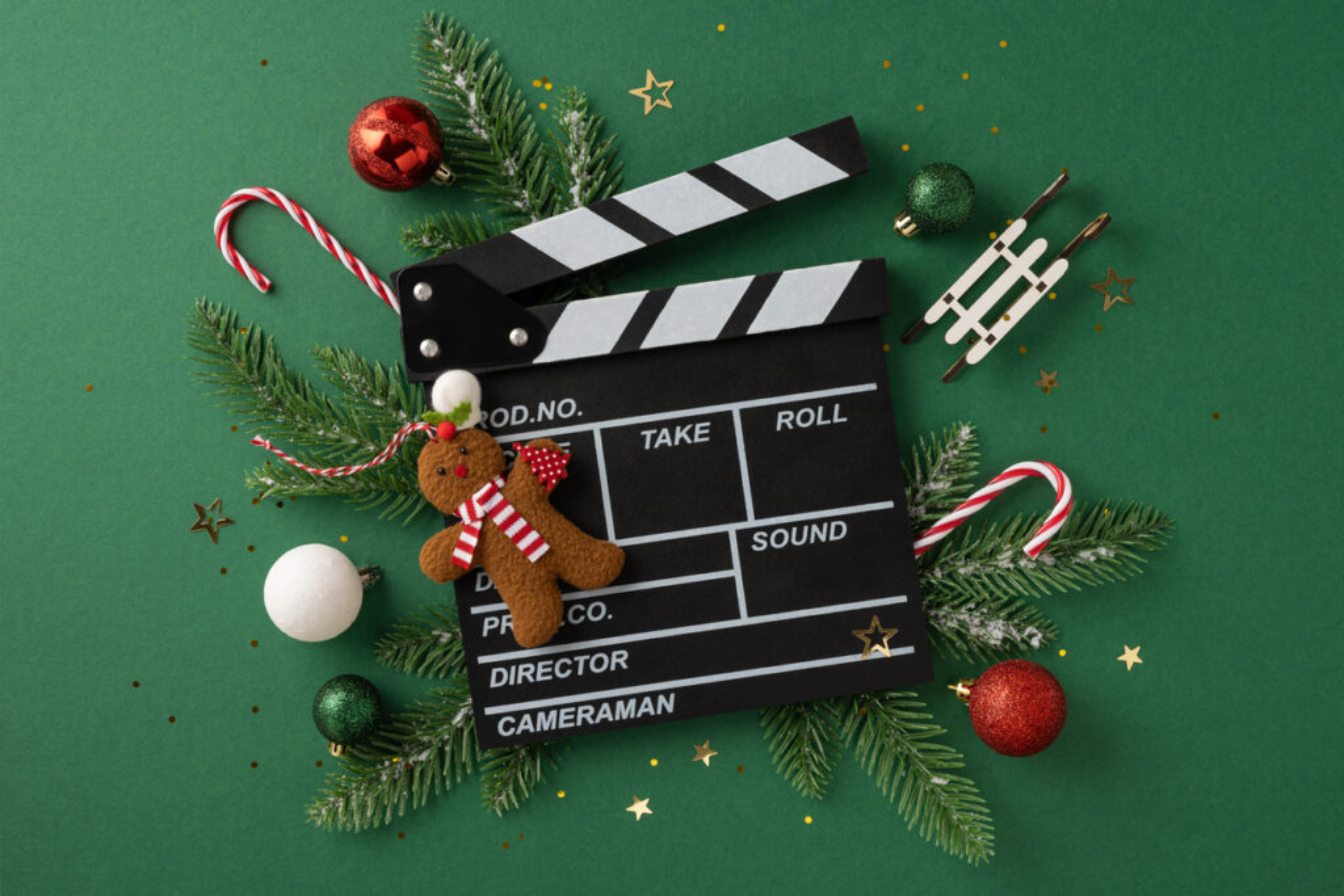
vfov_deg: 27.0
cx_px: 672
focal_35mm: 50
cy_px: 448
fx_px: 1867
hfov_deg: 39.6
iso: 100
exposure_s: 1/125
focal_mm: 50
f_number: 8
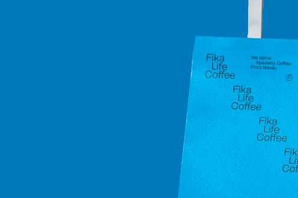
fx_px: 3219
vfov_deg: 3.5
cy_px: 286
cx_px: 325
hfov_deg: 5.3
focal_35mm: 389
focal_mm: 82
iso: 100
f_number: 18
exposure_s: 1/160
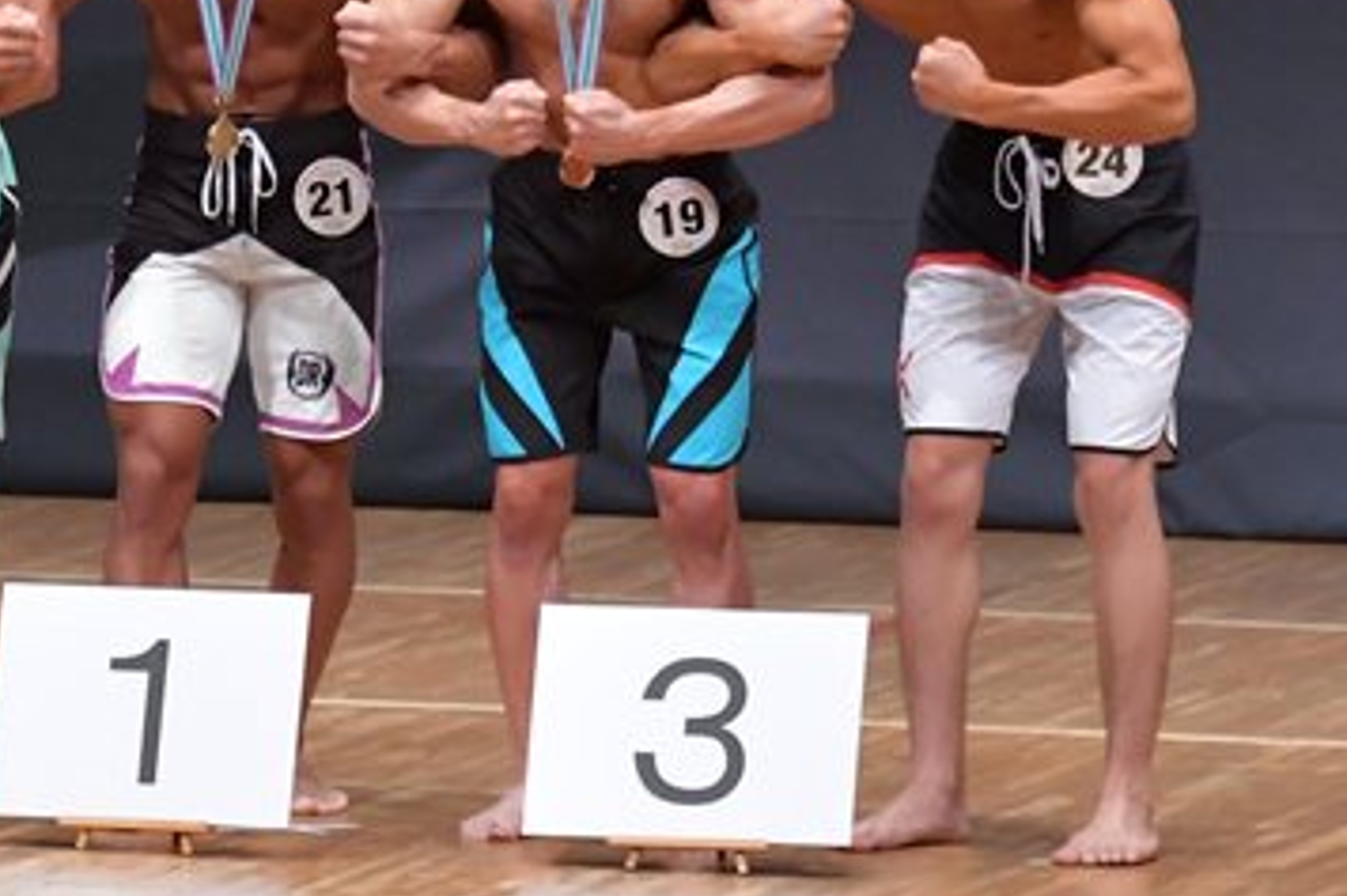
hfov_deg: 4.4
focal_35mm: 473
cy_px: 193
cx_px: 28
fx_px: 17689
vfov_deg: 2.9
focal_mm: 145
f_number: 5.6
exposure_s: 1/400
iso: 6400
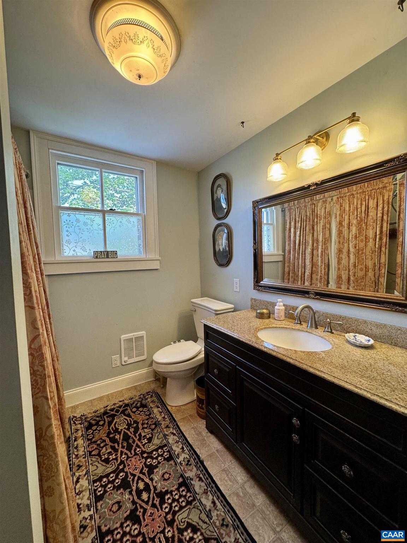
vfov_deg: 102.1
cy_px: 272
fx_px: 219
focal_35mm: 14
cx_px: 204
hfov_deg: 85.7
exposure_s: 1/120
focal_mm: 2.22
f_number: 2.2
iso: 200
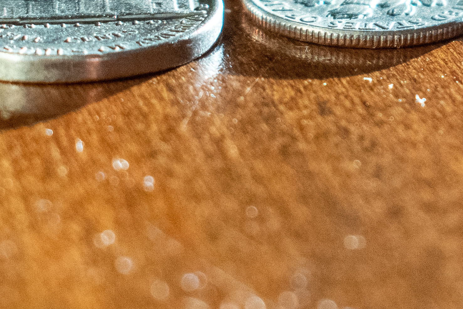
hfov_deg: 8.1
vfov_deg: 5.4
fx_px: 3253
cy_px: -81
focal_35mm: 253
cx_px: 577
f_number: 5.6
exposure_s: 1/250
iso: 2500
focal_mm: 45
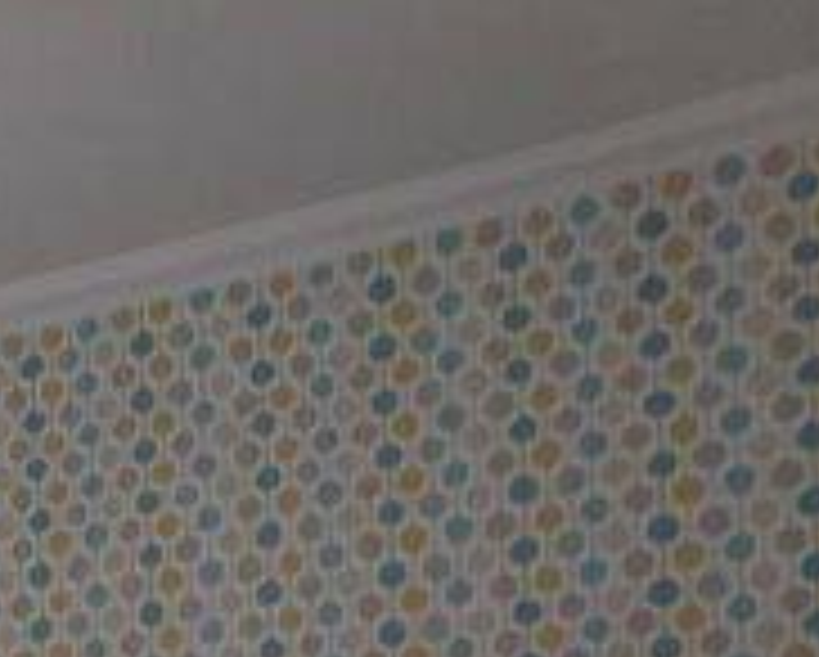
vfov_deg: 15.1
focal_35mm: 90
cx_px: -288
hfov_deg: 19.4
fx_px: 2184
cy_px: 1141
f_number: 3
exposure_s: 1/34
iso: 100
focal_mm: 4.3
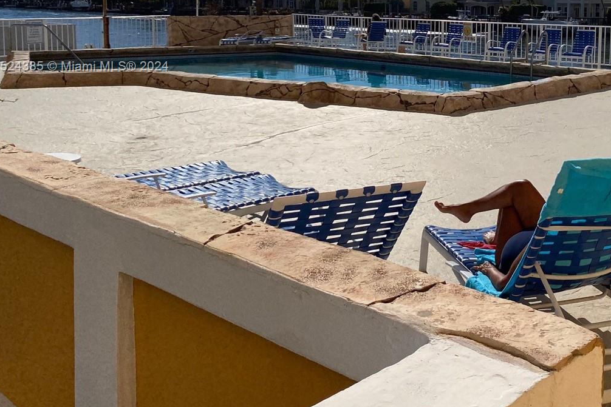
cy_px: 67
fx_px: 730
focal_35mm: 43
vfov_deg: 30.3
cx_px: 460
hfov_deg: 43.9
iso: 32
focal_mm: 4.25
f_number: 1.8
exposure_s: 1/8197
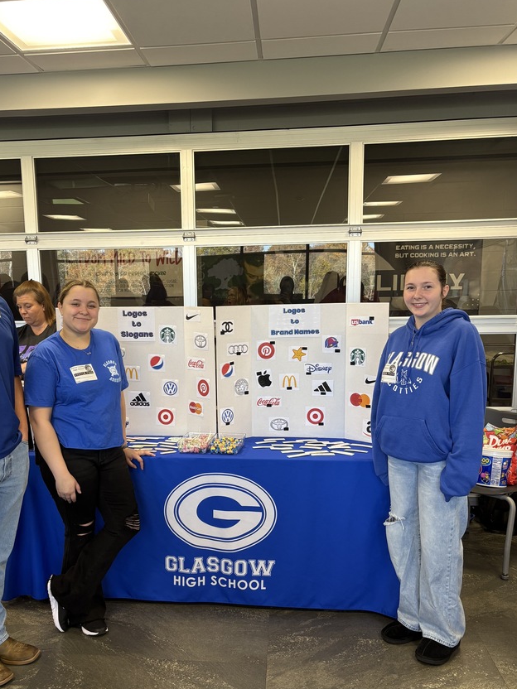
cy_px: 402
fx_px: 637
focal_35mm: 32
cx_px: 210
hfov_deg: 44.0
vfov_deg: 56.5
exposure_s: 1/109
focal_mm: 5.96
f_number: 1.6
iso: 125
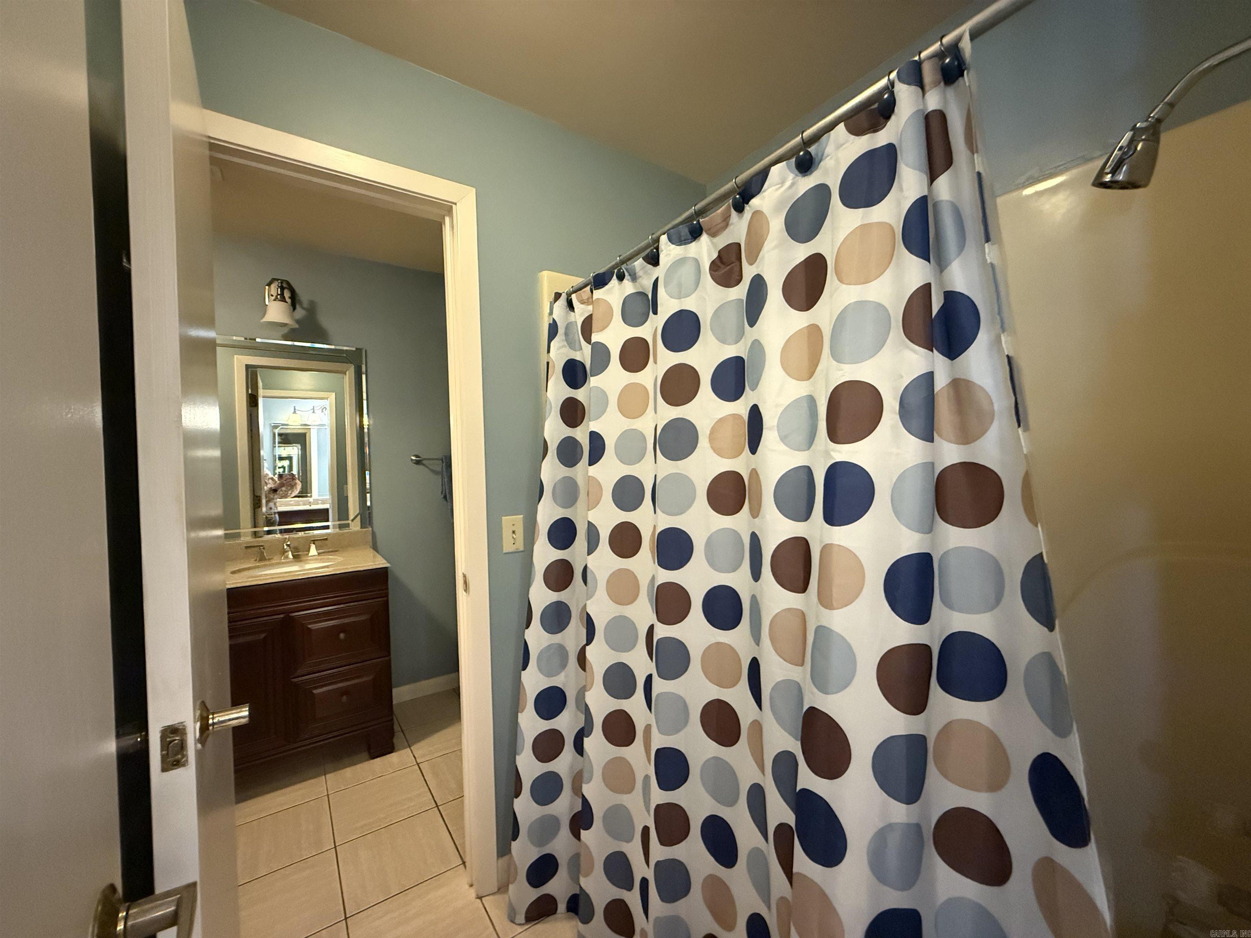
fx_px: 506
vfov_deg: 85.7
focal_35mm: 14
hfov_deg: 102.1
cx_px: 626
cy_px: 469
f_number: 2.2
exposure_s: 1/60
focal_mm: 2.22
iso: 1250
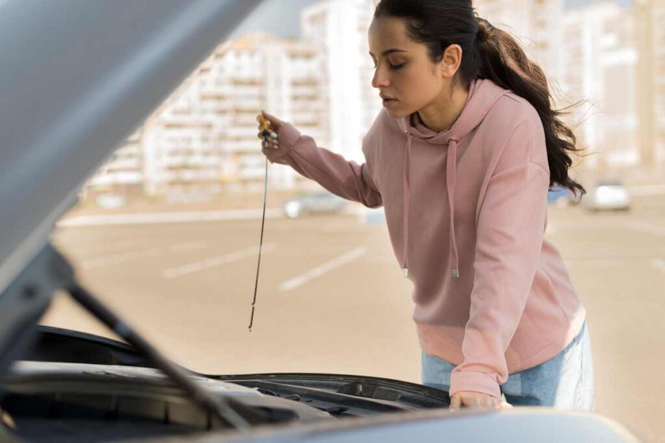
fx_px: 924
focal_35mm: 50
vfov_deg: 27.0
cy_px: 222
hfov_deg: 39.6
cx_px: 332
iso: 200
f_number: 2.8
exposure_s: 1/400
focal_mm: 50
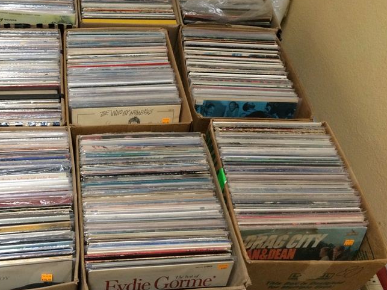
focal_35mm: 42
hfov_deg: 44.1
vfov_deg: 34.3
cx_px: 127
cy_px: 136
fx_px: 469
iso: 200
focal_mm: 4.12
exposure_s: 1/30
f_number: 2.2
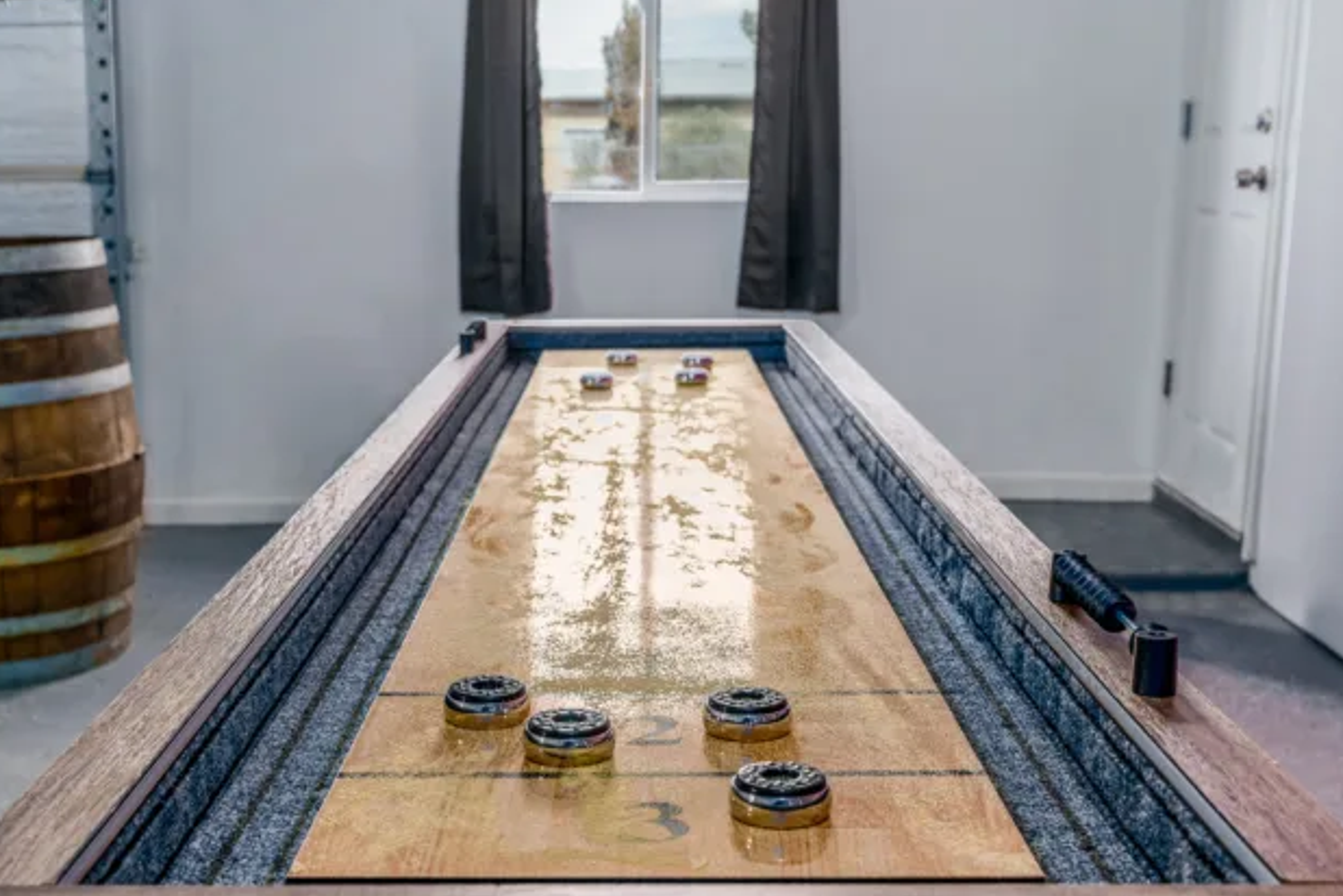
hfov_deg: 42.7
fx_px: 1716
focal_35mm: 46
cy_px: 531
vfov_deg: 29.2
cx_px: 665
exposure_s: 1/250
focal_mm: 37
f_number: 9
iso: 320
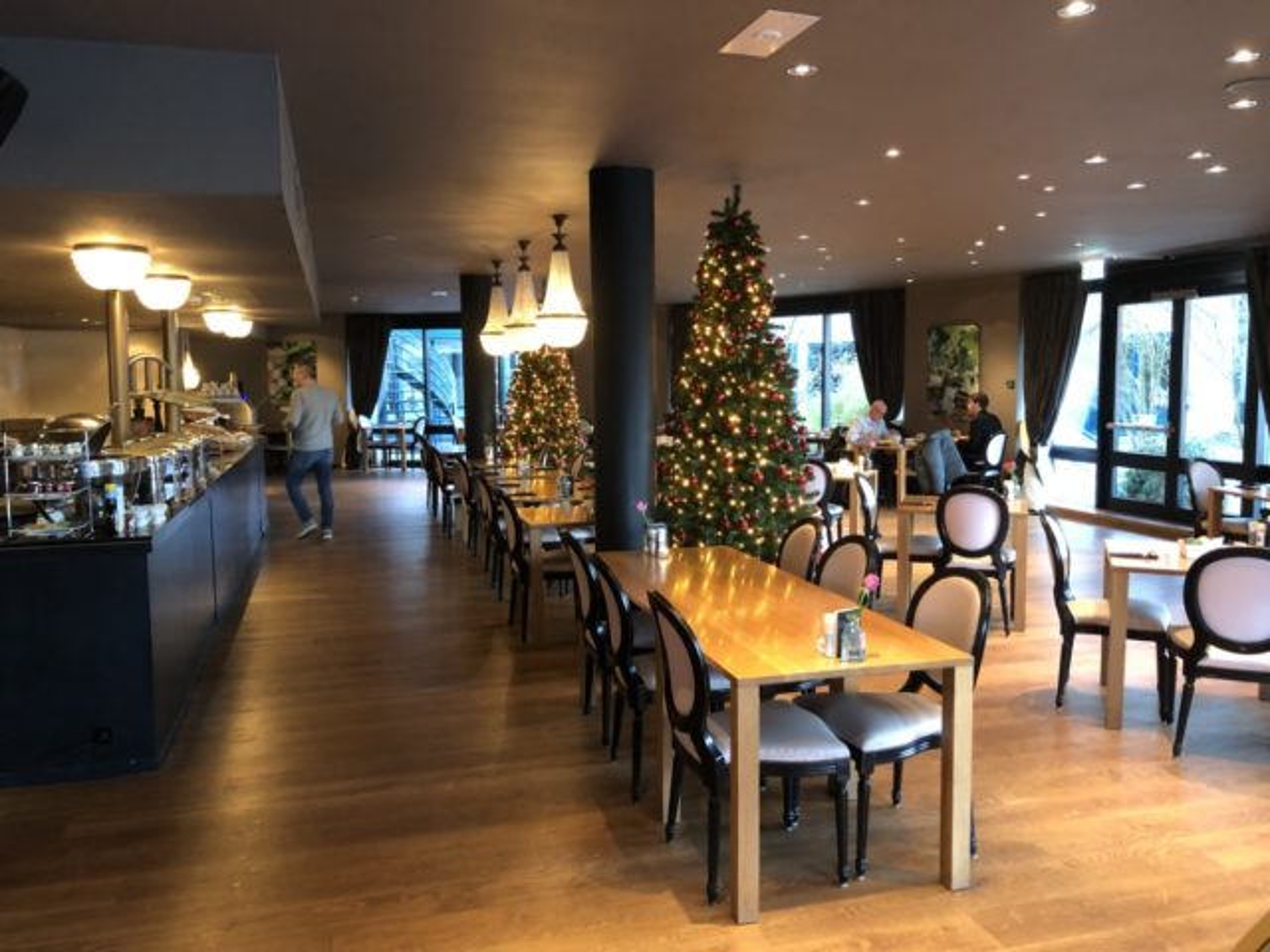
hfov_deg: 63.4
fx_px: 1027
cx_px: 635
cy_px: 476
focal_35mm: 28
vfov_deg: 49.7
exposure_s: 1/5
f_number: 1.8
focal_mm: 4
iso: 80
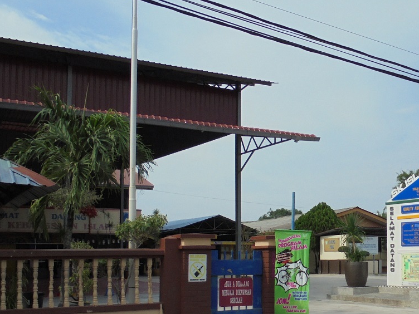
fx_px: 605
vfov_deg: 28.7
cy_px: 230
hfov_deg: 37.3
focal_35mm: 50
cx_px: 314
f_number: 3.7
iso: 100
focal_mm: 5.3
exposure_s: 1/1000
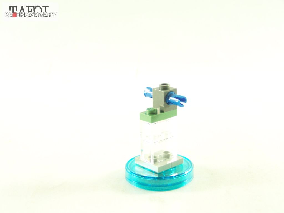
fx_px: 550
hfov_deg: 29.0
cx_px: 142
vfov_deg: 21.9
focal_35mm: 67
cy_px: 106
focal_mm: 11.1
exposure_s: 1/60
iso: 400
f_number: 3.2
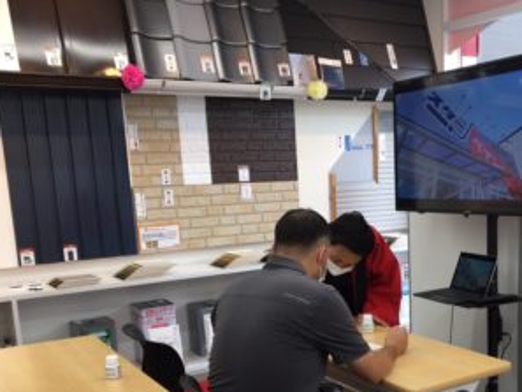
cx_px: 374
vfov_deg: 32.3
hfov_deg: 42.0
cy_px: 294
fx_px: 664
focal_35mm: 44
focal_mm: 4.15
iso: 32
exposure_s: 1/60
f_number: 2.2
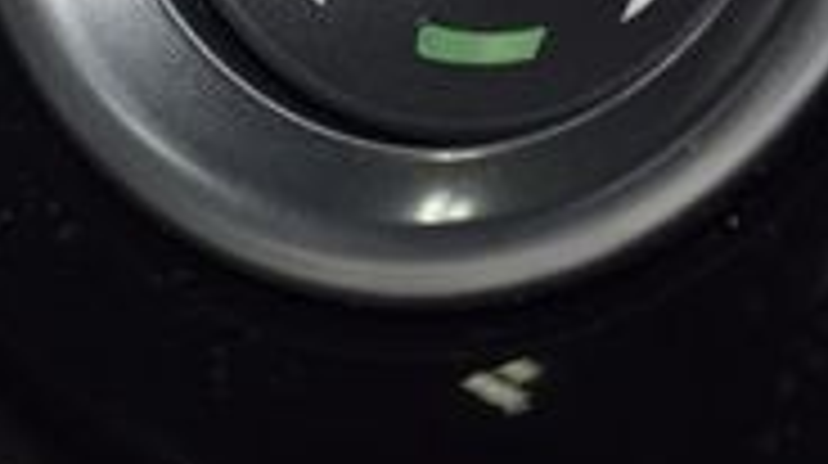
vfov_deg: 4.0
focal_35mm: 301
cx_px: 486
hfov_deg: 7.2
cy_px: -169
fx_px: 6597
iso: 100
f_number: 8
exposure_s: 1/60
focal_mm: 55
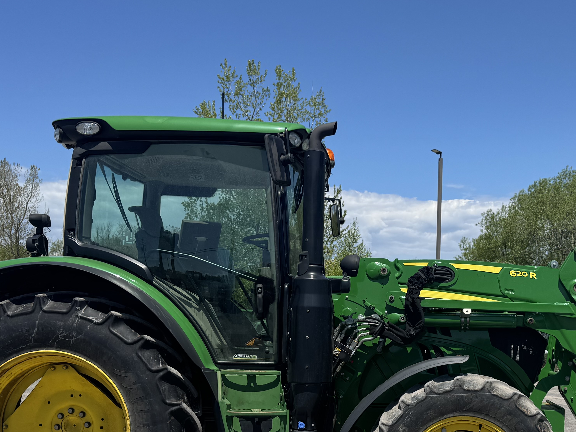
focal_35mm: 46
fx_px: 765
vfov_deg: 30.6
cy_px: 356
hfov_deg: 40.6
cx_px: 392
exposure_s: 1/4950
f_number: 1.78
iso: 80
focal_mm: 6.76
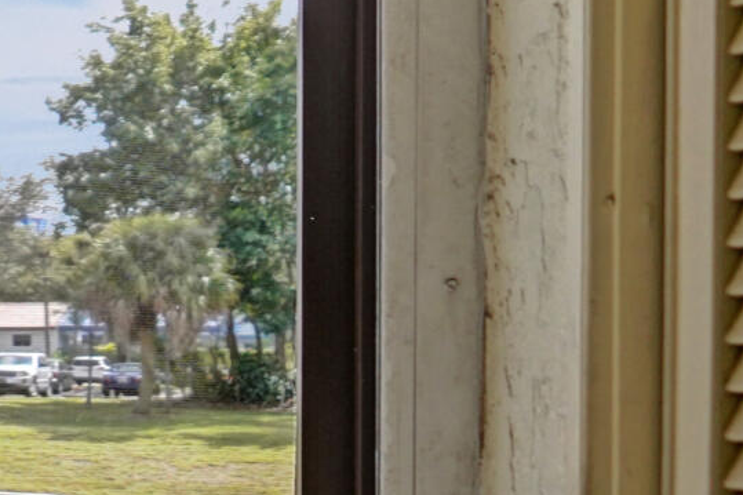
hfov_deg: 14.8
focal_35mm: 89
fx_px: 1836
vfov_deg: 15.2
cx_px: -1022
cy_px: 398
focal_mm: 16
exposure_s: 1/8000
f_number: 2.8
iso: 800
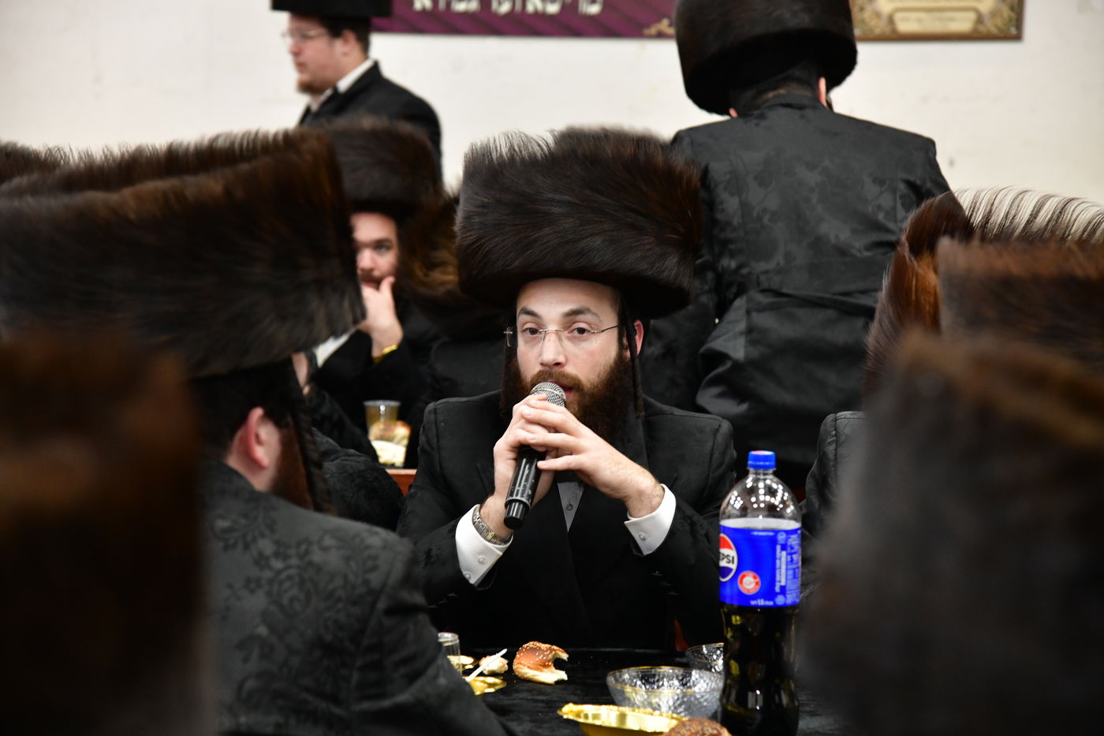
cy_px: 368
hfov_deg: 21.5
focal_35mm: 95
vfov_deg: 14.4
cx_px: 552
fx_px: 2913
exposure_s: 1/125
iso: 2500
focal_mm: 95
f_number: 5.6
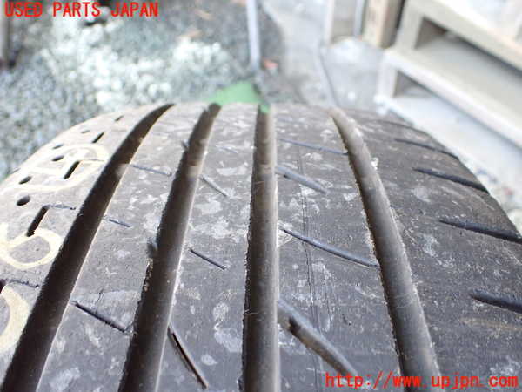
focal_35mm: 30
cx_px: 261
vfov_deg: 46.8
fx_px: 452
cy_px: 196
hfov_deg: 60.0
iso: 640
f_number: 2.3
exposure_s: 1/125
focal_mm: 5.4
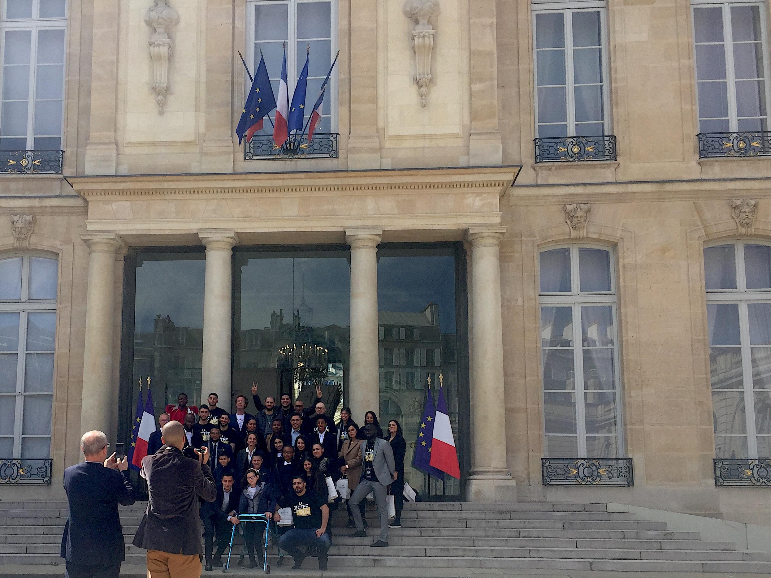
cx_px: 295
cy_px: 376
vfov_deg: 37.4
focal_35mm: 38
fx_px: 846
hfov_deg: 48.6
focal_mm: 4.15
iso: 32
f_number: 2.2
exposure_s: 1/1799
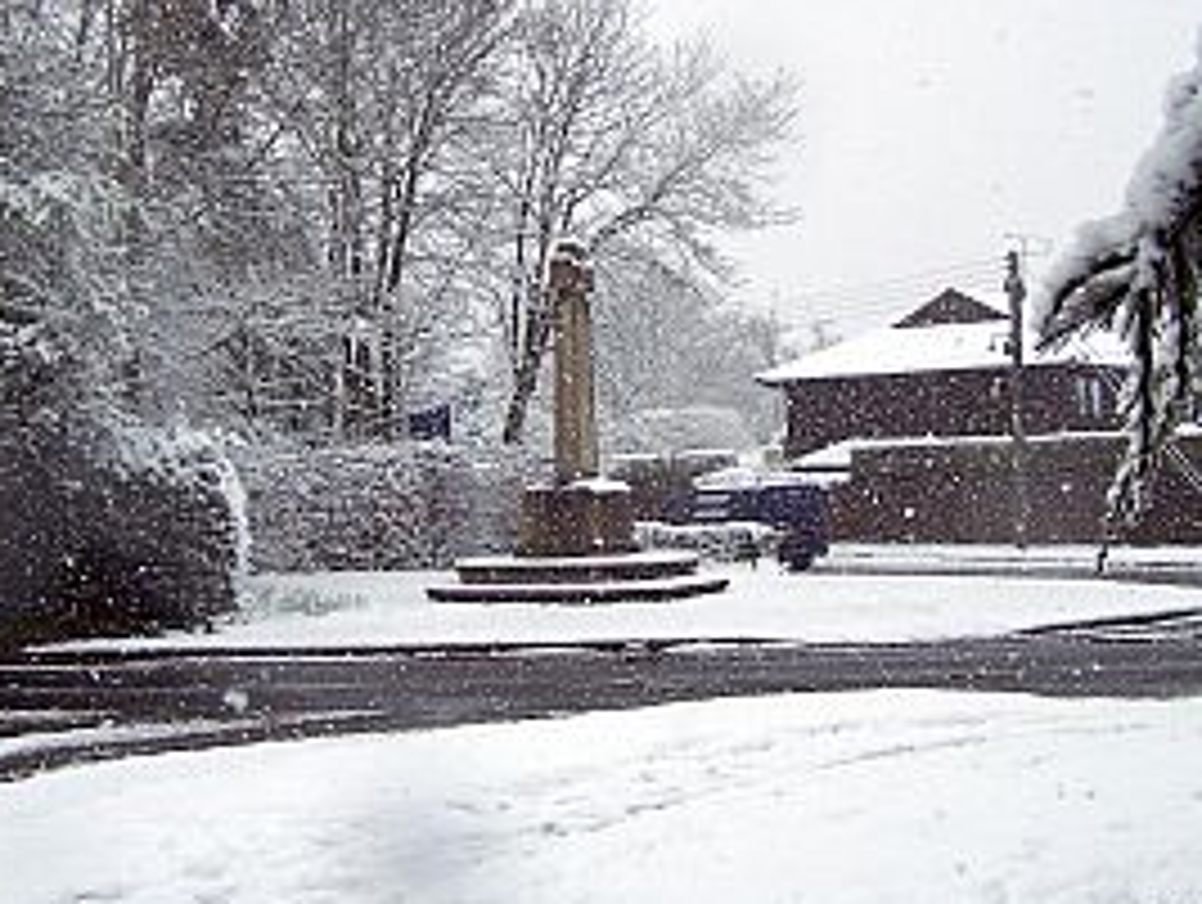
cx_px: 554
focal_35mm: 57
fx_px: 1982
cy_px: 412
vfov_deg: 25.7
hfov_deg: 33.7
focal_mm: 6.3
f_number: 2.8
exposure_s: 1/500
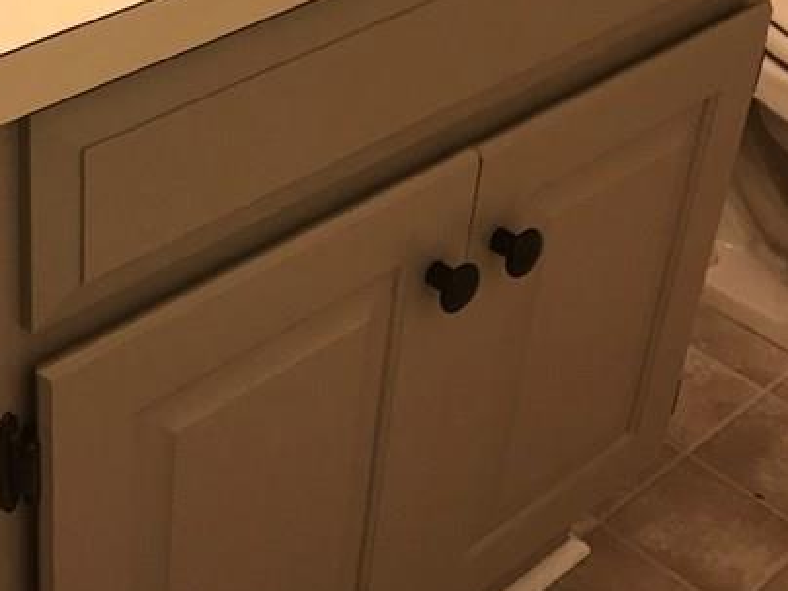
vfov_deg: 20.5
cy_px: 115
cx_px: 187
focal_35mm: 71
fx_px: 1616
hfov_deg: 27.0
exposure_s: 1/17
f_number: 1.8
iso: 40
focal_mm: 3.99
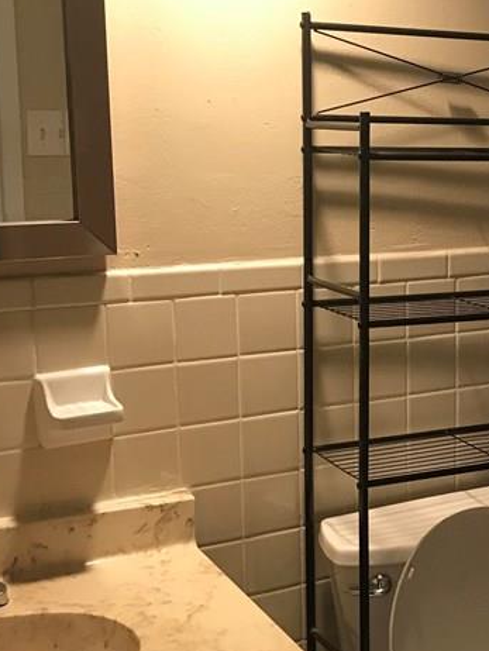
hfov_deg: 22.8
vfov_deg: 31.2
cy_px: 356
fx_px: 1167
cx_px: 476
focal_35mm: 62
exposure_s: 1/15
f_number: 1.8
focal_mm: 3.99
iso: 64
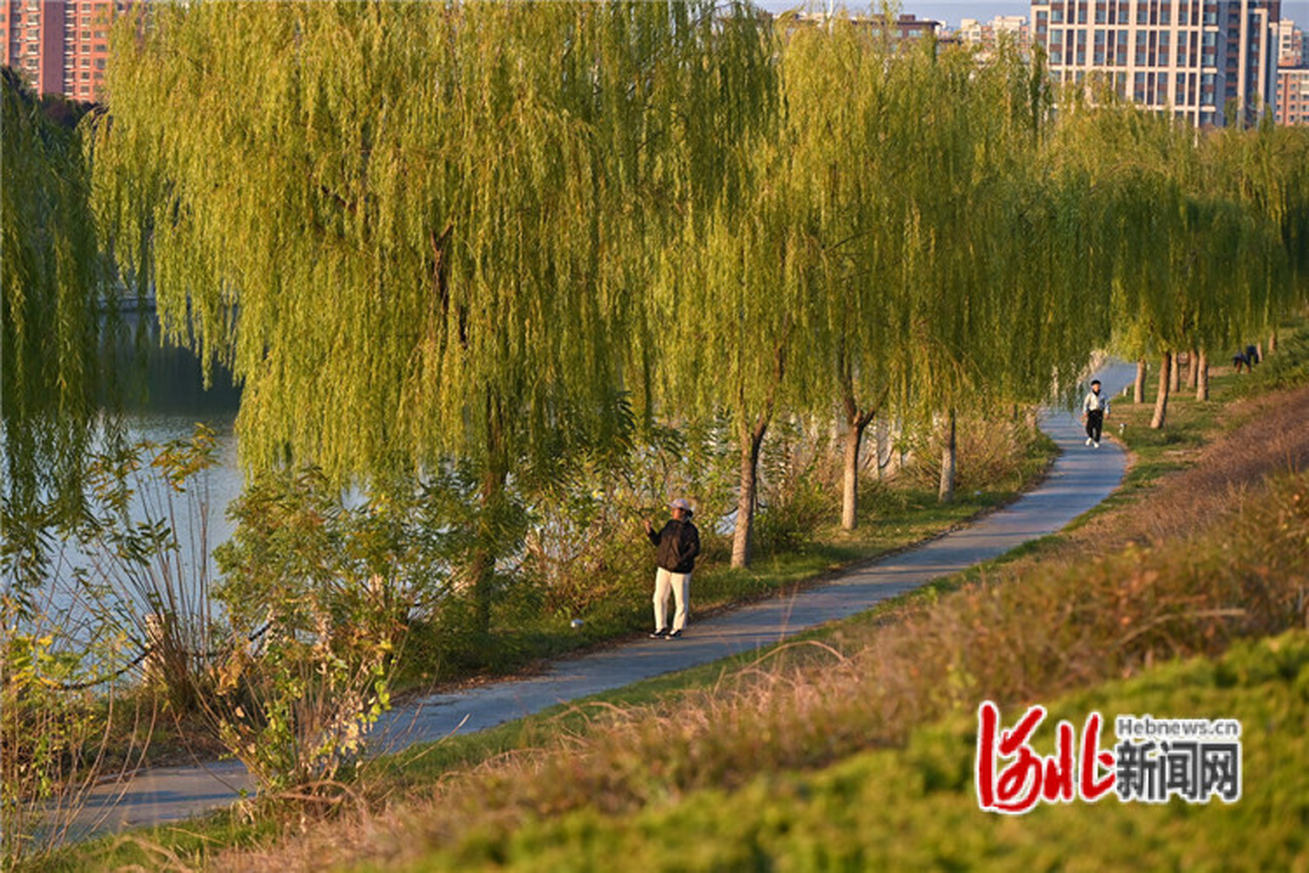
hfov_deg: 25.7
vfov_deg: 17.3
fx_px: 2872
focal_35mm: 79
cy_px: 436
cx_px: 654
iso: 320
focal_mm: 79
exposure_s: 1/2000
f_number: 4
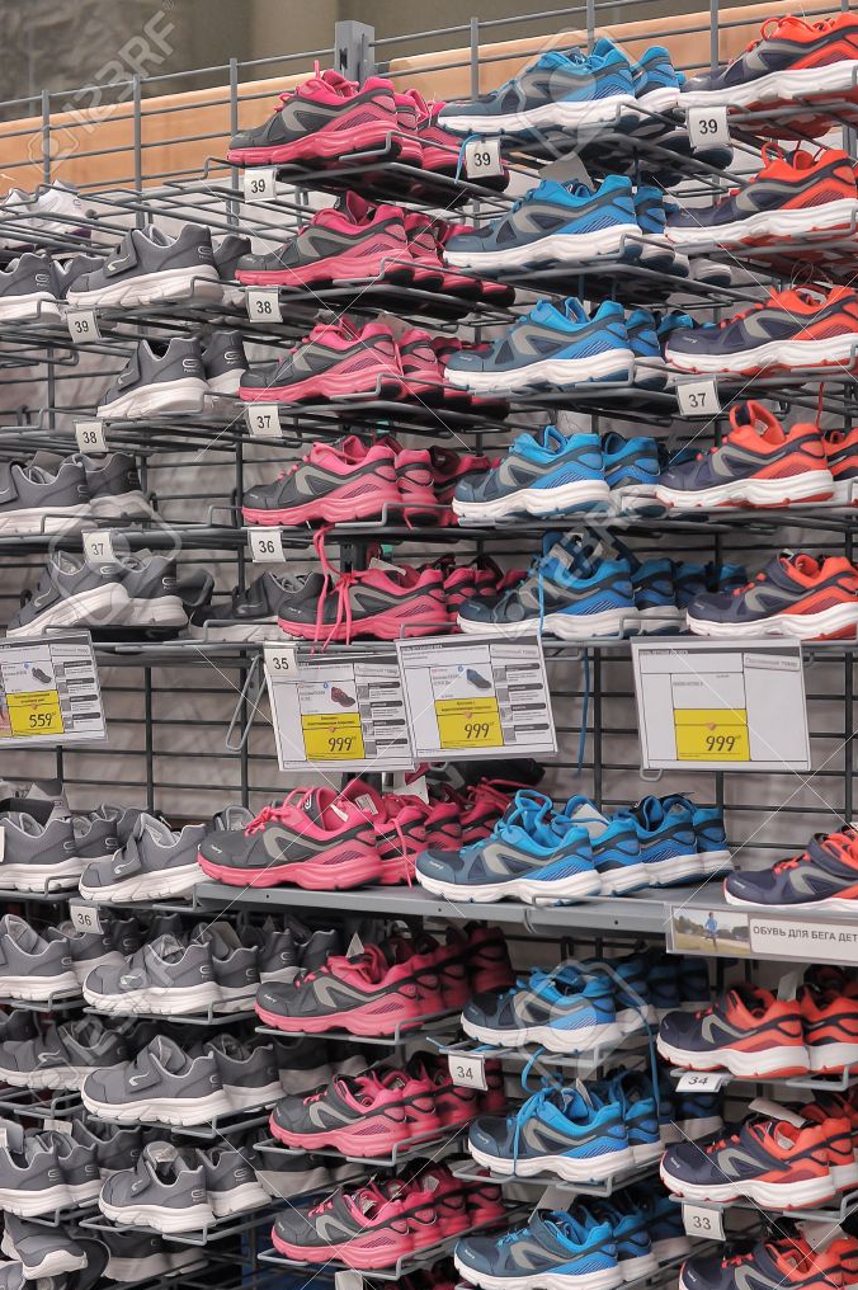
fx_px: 2291
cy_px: 783
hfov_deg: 21.2
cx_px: 527
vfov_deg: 31.3
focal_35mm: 64
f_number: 3.5
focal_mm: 50
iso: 1600
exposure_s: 1/200
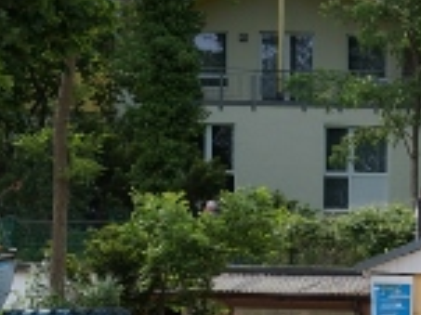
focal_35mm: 230
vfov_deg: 6.4
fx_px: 2795
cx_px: 477
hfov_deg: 8.5
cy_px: 328
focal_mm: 60
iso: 100
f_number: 6.3
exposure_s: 1/250
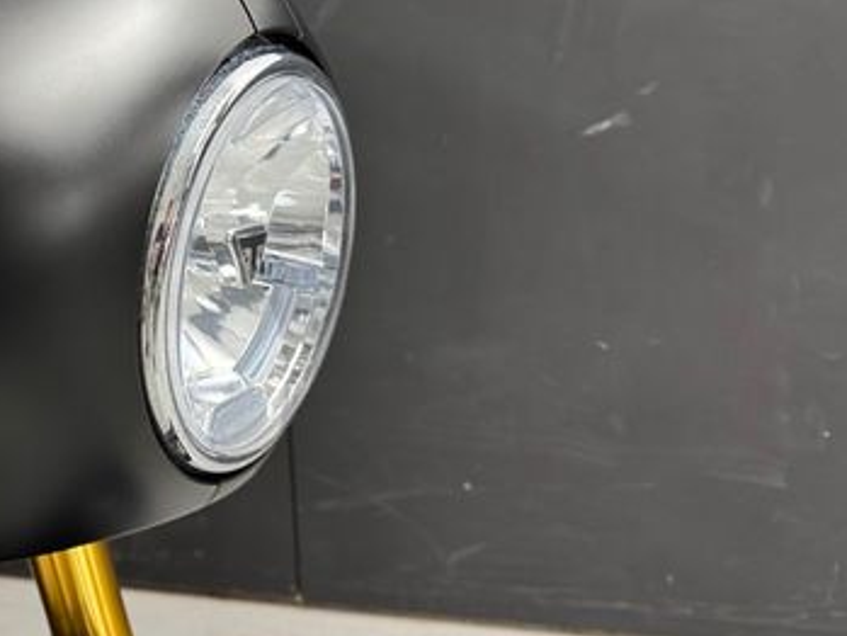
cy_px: 172
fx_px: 1077
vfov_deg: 32.4
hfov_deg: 40.0
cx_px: 97
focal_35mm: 44
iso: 320
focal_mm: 6.76
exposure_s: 1/50
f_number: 1.78
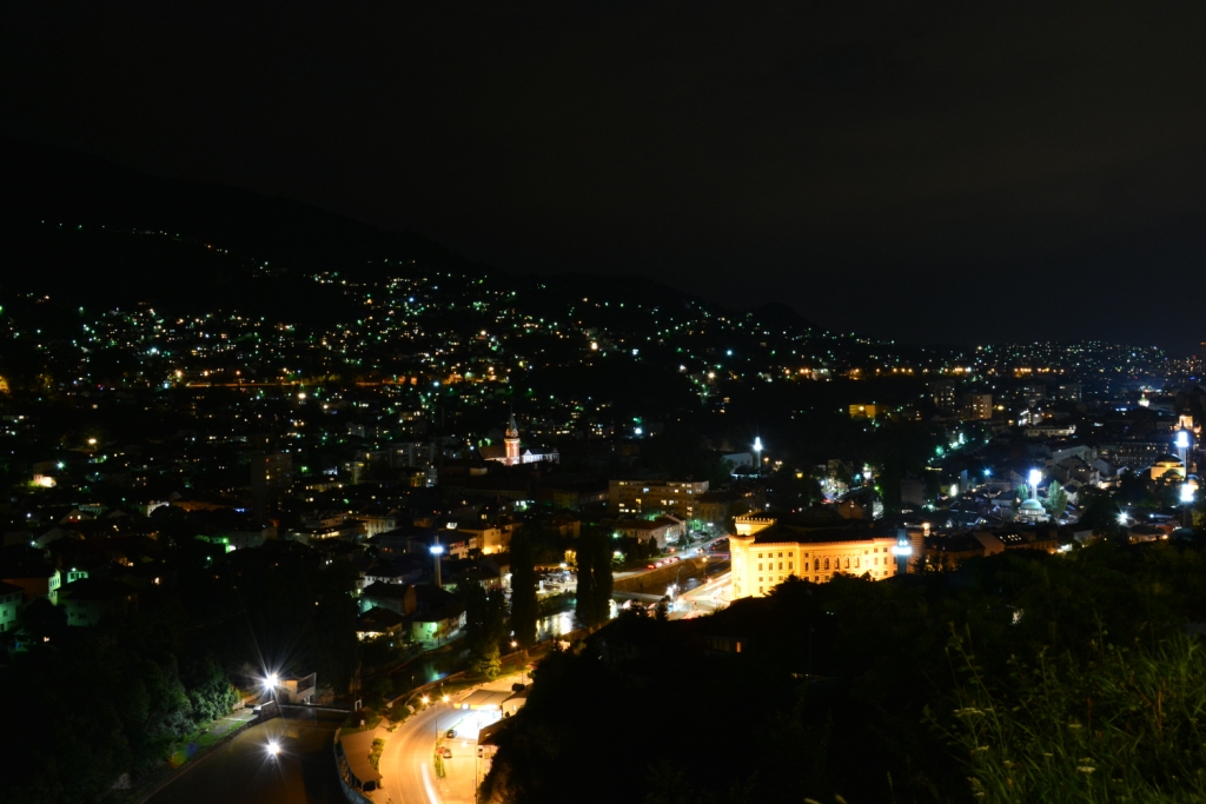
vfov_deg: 36.9
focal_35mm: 36
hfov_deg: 53.1
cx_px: 603
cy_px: 402
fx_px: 1206
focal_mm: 24
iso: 800
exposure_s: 4
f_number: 9
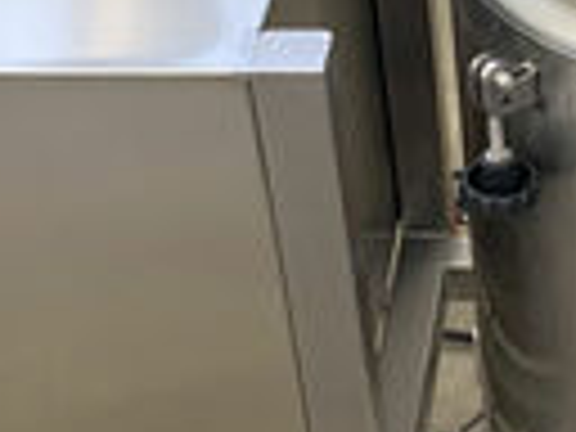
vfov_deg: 13.7
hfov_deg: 17.2
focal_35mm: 108
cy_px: 130
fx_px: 1797
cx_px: 731
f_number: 1.8
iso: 320
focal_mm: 4.25
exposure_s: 1/50
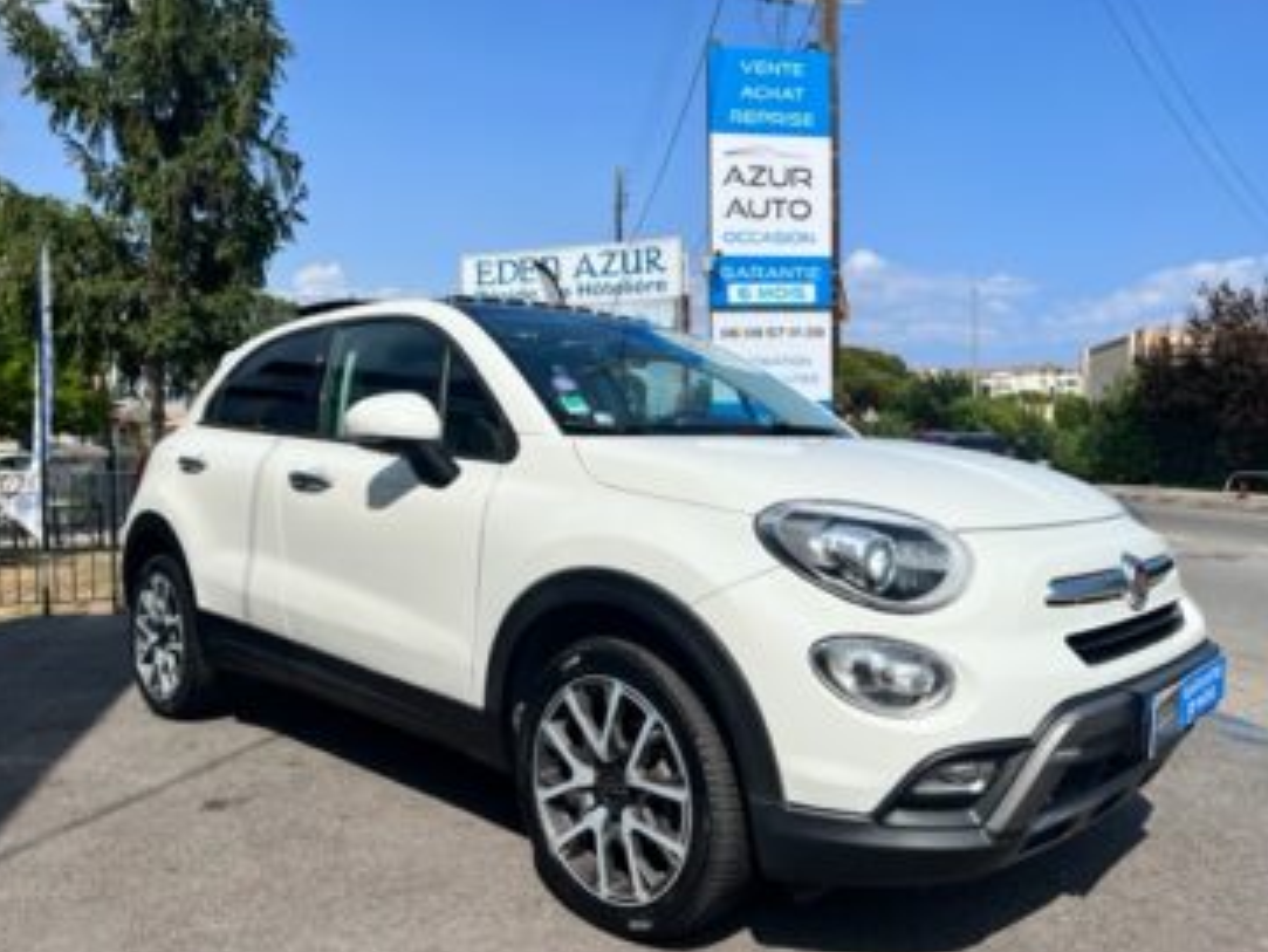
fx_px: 989
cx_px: 638
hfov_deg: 65.3
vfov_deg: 51.4
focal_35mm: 27
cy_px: 490
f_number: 1.5
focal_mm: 5.7
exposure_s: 1/10309
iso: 50
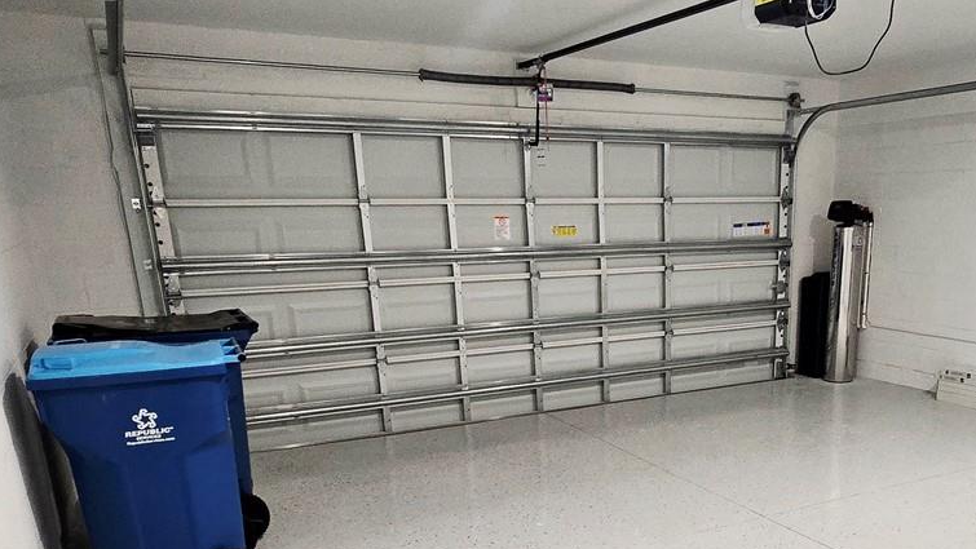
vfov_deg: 37.2
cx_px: 633
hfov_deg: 63.0
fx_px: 777
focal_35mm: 30
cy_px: 462
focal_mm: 2.2
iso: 400
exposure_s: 1/60.2
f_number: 2.2
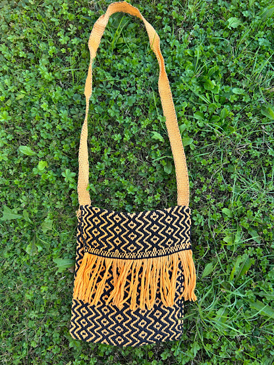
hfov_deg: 53.0
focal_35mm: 26
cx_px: 137
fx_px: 275
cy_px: 182
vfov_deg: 67.3
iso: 50
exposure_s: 1/303
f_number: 1.5
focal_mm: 5.7
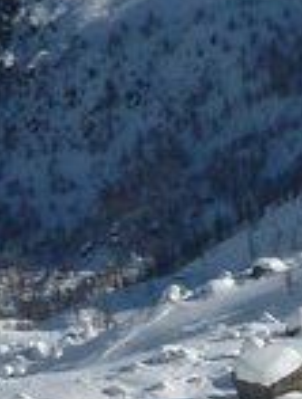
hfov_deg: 9.1
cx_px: 628
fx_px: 1760
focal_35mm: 152
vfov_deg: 13.0
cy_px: 206
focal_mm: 4.9
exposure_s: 1/200
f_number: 10
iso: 80
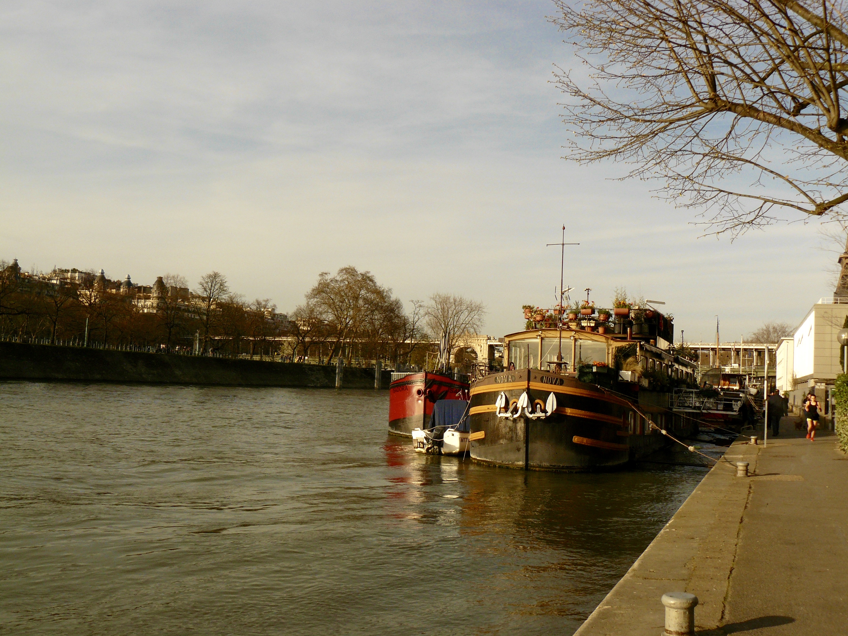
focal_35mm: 36
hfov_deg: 51.4
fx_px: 882
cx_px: 424
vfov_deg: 39.7
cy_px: 318
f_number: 5.6
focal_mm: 6
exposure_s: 1/320
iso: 100
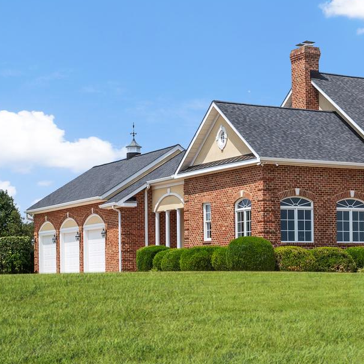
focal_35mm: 86
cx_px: 405
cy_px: 181
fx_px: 1023
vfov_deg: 20.2
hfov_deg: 19.3
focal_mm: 30
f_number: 9
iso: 100
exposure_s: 1/400
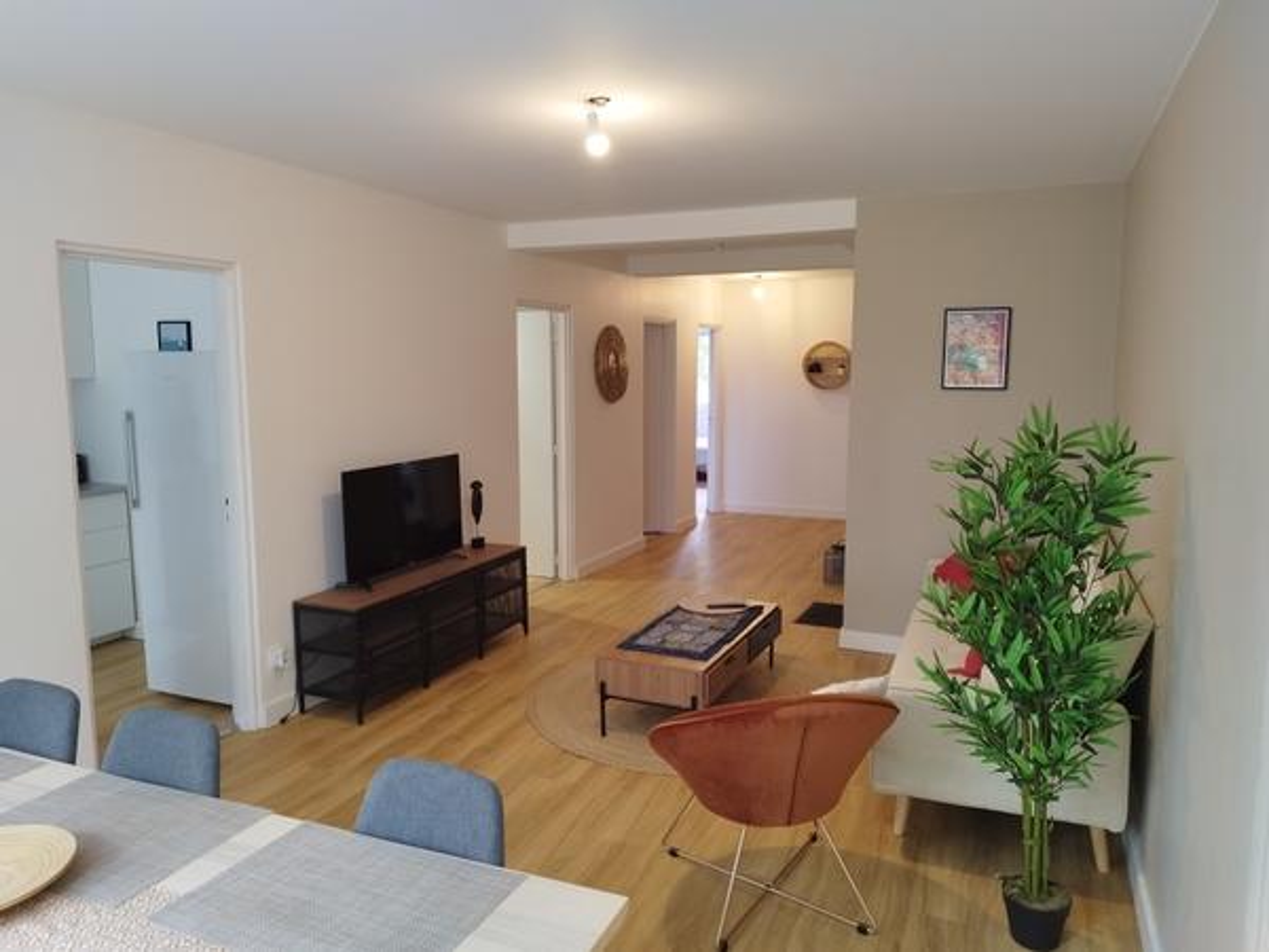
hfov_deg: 71.6
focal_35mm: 24
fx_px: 880
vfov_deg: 56.8
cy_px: 476
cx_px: 634
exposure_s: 1/50
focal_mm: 5.89
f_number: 1.89
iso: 390
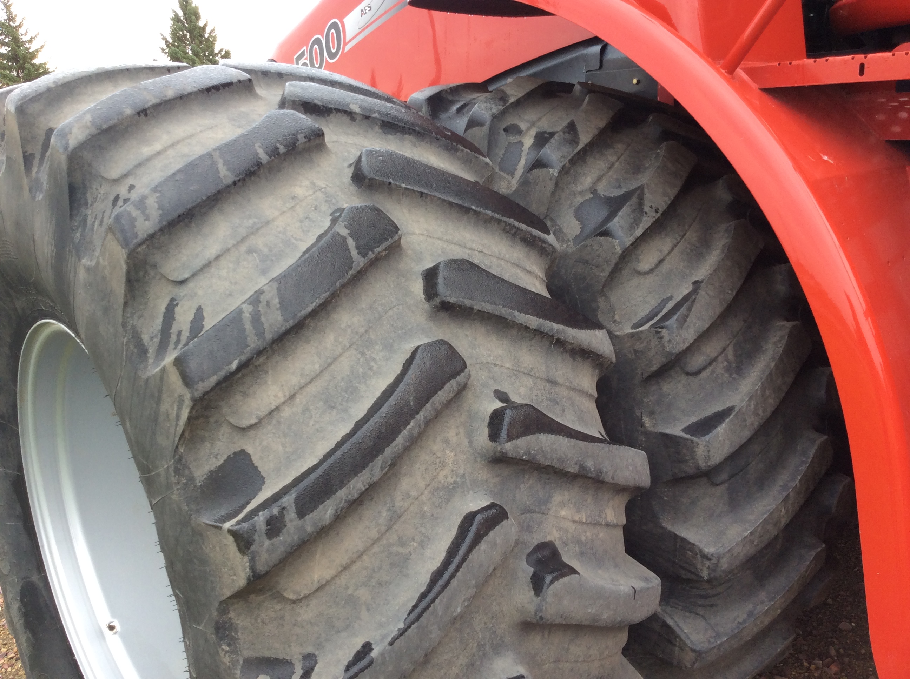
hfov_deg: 56.9
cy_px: 340
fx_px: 840
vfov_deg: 44.1
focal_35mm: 32
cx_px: 455
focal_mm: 3.3
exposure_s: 1/135
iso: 32
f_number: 2.4
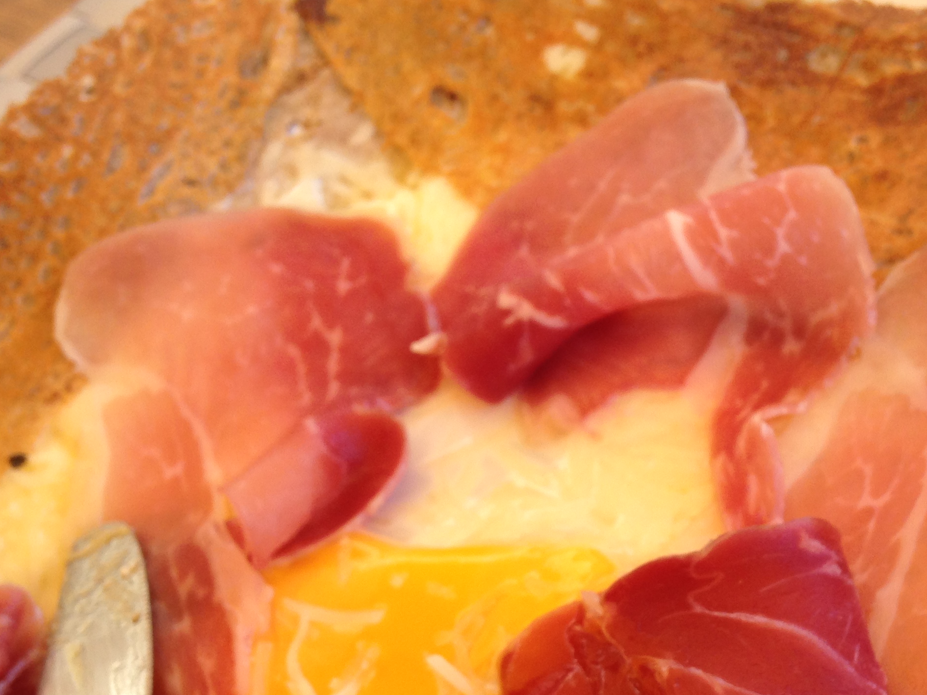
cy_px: 559
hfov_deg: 33.6
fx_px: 1526
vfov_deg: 25.2
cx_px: 582
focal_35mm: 57
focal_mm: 4.12
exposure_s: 1/207
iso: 50
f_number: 2.4
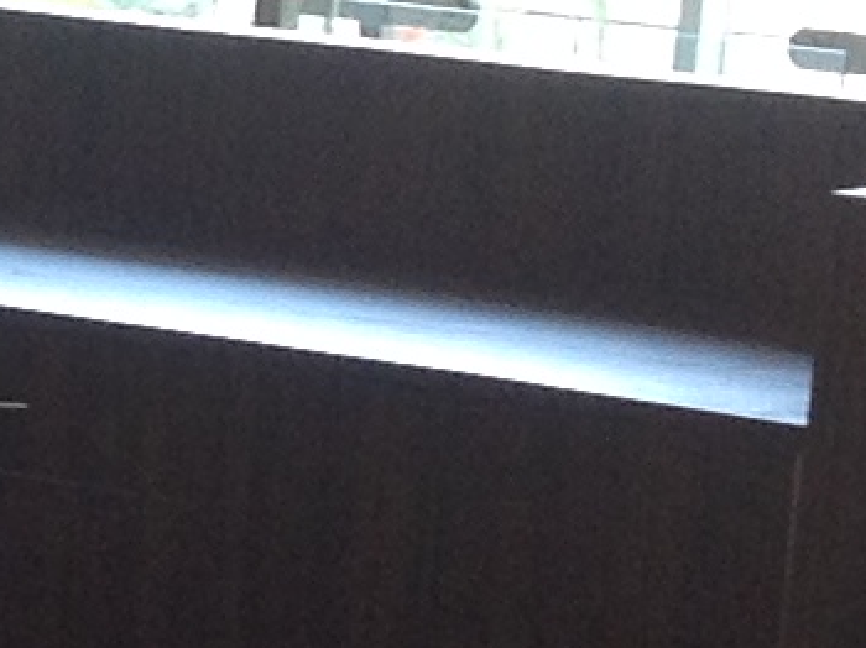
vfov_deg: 5.7
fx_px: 6475
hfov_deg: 7.2
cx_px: -1160
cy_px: 524
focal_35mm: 259
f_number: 2.4
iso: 64
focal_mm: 4.28
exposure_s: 1/30
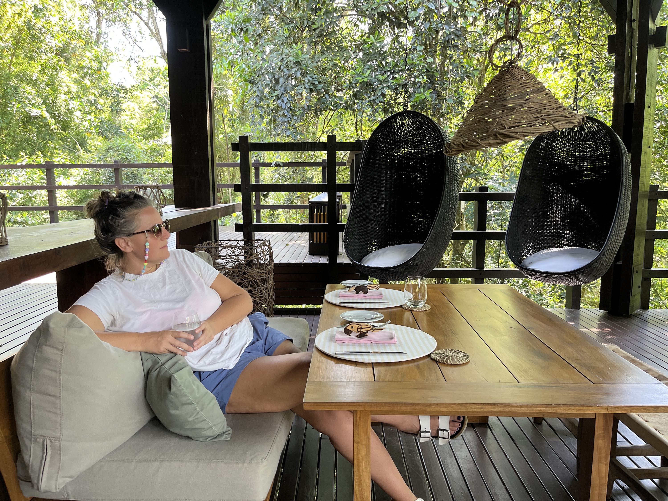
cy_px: 250
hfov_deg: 67.3
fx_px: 502
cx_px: 334
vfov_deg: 53.1
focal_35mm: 26
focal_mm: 5.1
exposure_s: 1/109
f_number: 1.6
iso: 125
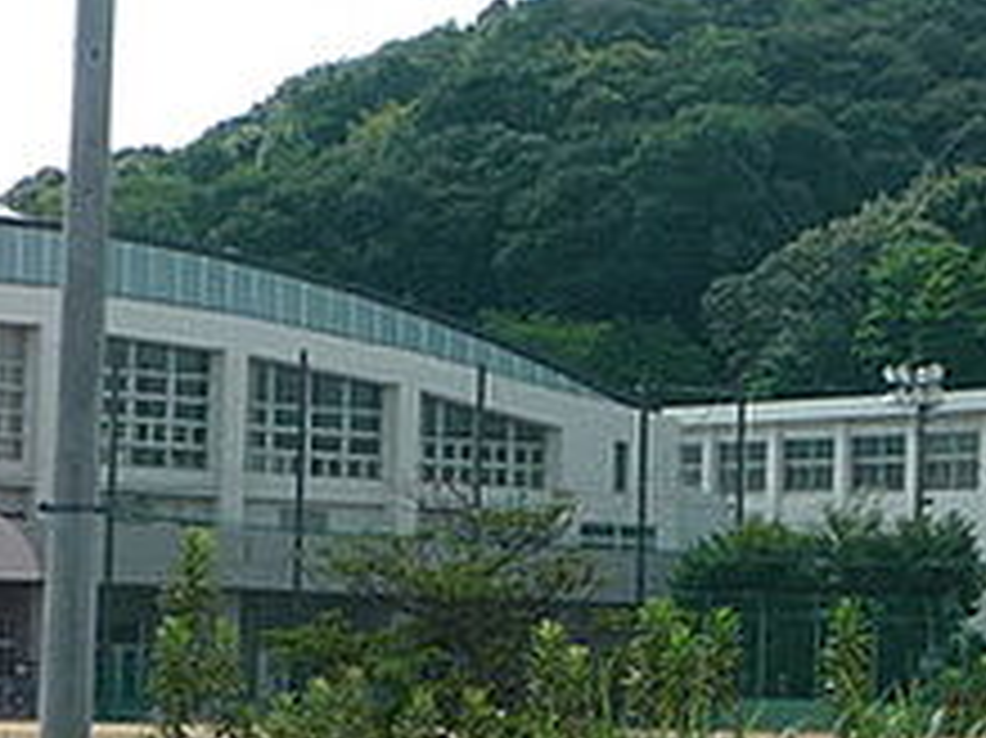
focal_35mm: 139
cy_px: 430
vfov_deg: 10.7
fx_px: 3957
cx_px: 842
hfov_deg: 14.1
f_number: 4.5
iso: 100
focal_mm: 4.9
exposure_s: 1/640
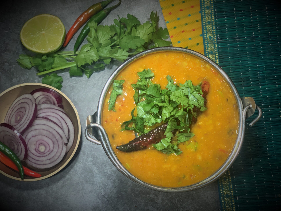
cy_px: 106
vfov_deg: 28.0
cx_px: 140
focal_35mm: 52
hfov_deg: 36.8
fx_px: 422
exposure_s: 1/100
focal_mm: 6
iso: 80
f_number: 2.4
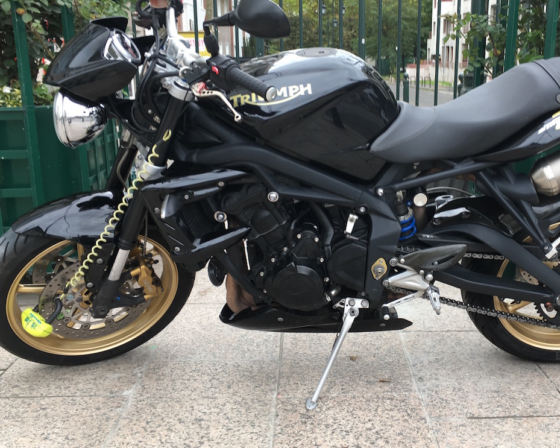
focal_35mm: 39
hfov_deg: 46.4
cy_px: 200
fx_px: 646
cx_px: 354
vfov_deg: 38.2
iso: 25
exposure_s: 1/121
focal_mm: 4.15
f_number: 2.2
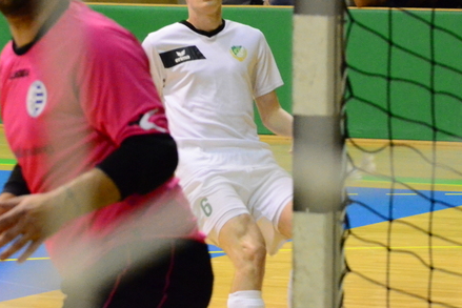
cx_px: 199
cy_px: 38
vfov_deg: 5.9
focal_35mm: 232
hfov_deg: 8.9
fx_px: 2977
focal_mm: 85
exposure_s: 1/400
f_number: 5.6
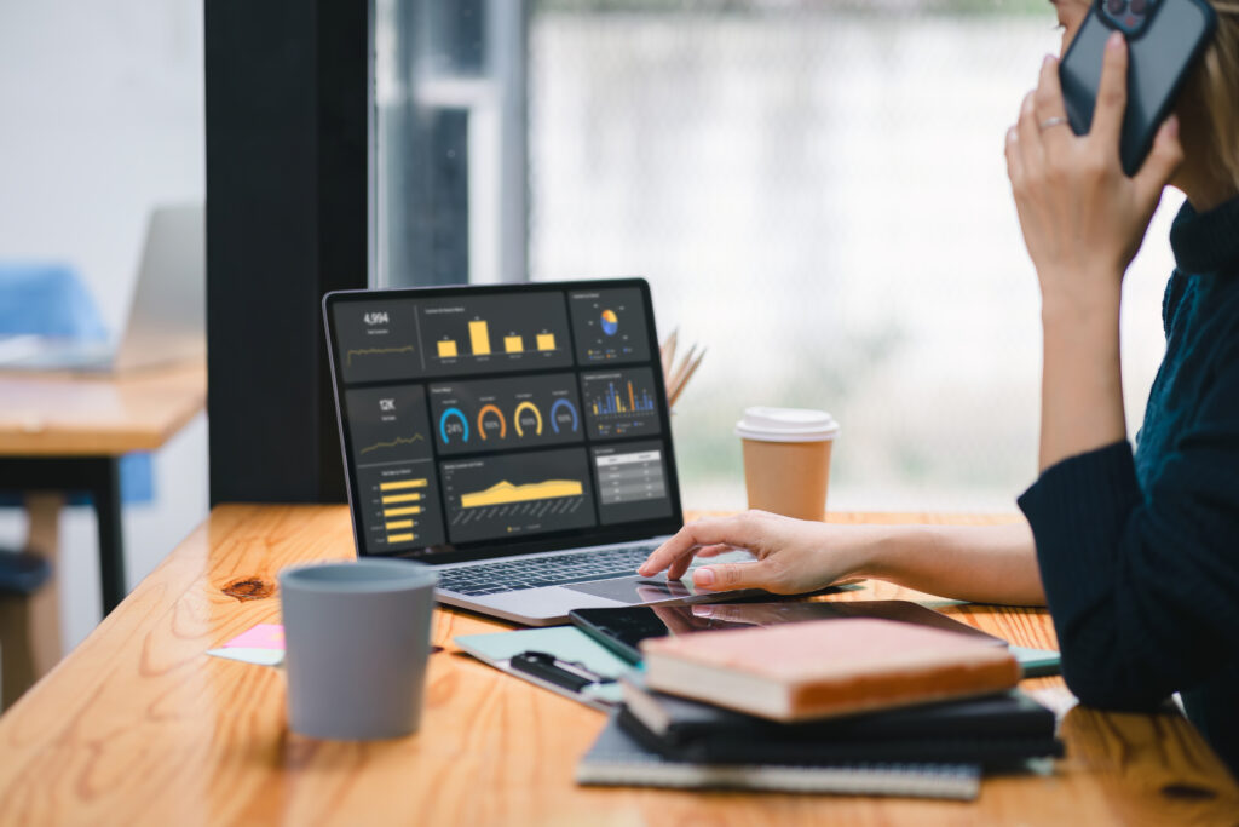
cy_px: 414
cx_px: 620
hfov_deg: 23.9
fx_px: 2926
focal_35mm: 85
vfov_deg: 16.1
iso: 200
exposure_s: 1/250
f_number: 2.5
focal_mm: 85
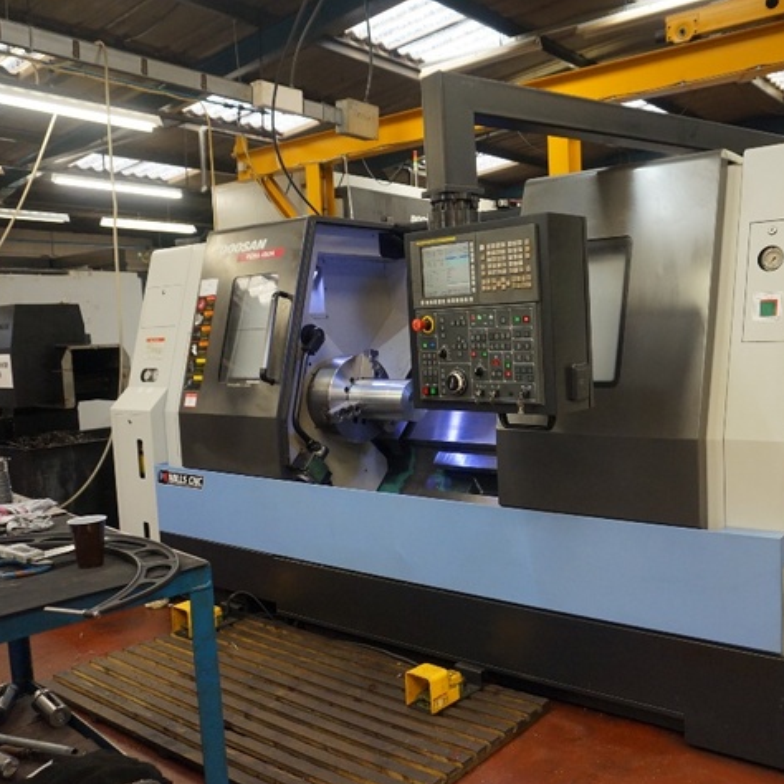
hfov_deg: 51.4
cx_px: 531
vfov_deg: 52.5
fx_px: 794
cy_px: 395
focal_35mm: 31
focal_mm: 16
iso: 1250
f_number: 4
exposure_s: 1/160
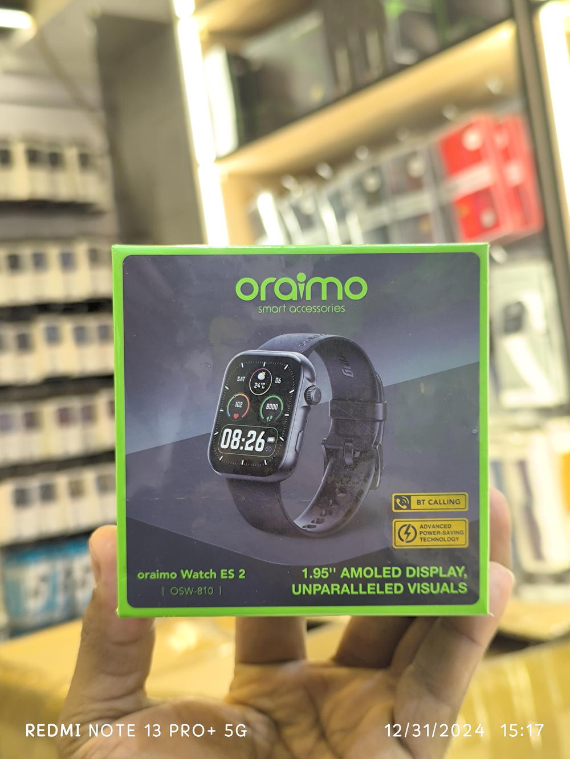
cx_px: 285
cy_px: 380
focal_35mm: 46
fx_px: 1010
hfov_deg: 31.5
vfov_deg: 41.2
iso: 500
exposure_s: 1/50
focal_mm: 6.14
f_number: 1.65
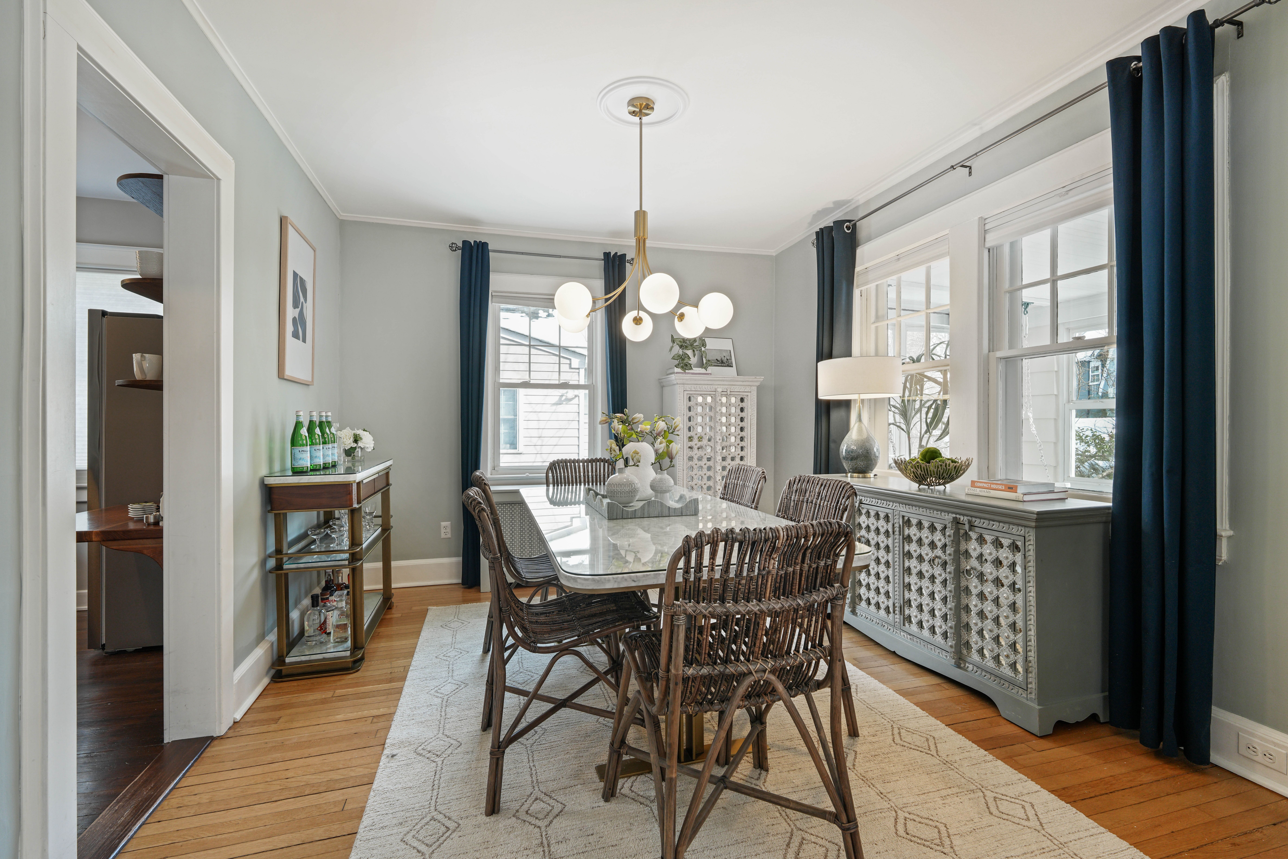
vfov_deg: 73.7
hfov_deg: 96.7
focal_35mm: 16
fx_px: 572
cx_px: 644
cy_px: 430
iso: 400
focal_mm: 16
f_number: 8
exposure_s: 1/6
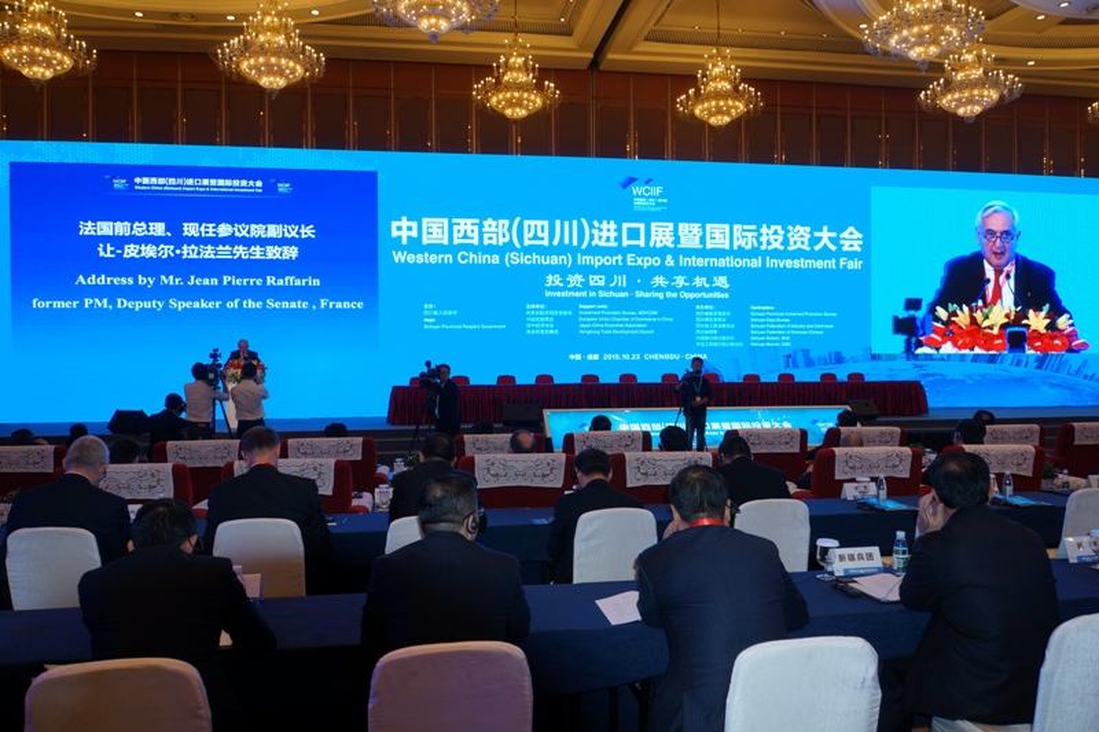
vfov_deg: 47.9
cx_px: 550
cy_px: 366
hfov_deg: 67.4
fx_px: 824
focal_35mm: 27
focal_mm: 18
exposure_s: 1/80
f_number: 4.5
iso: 200
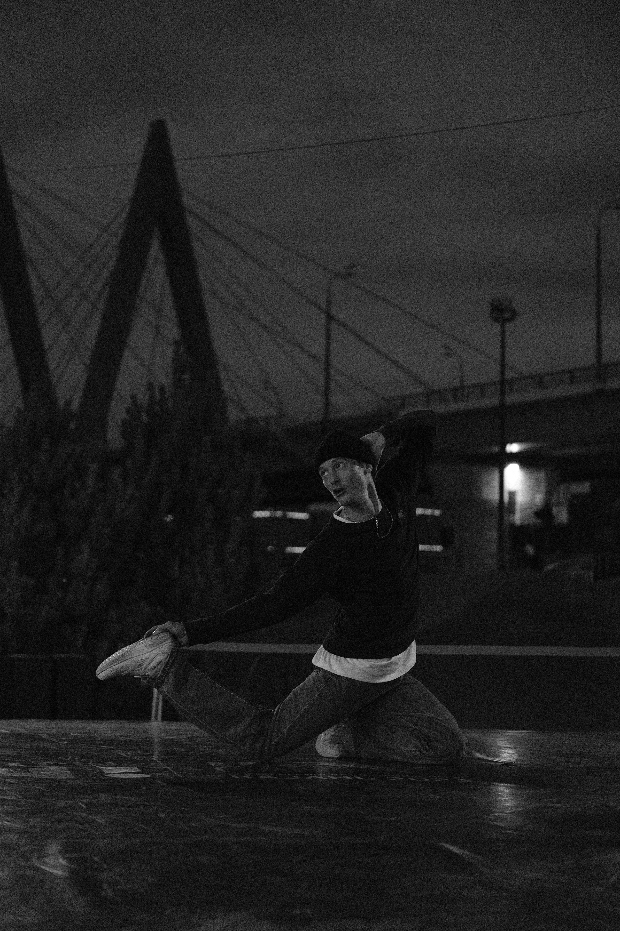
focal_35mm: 75
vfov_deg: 27.0
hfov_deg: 18.2
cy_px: 466
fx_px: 1937
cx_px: 310
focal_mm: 50
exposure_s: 1/640
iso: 5000
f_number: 2
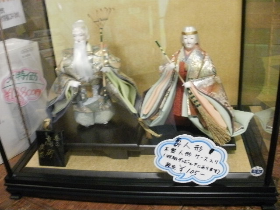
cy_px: 105
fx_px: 291
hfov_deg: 51.4
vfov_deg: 39.7
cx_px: 140
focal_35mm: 36
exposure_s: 1/8
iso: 400
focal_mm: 6.3
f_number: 3.5
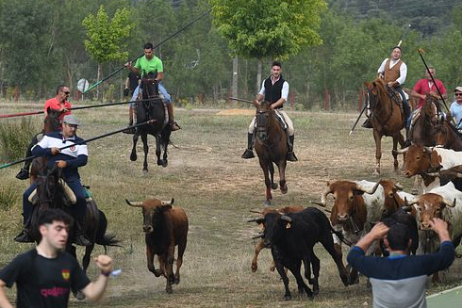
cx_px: 282
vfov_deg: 4.0
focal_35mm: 347
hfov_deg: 5.9
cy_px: 226
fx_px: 4454
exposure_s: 1/400
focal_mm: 200
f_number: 6.3
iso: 250
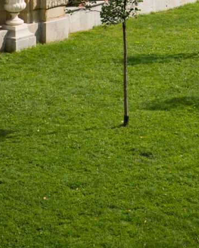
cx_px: 174
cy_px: -215
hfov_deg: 11.0
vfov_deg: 12.4
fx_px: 1031
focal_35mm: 140
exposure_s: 1/2000
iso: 200
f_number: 4
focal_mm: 18
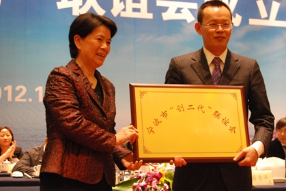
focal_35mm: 86
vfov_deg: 15.9
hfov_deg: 23.6
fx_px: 684
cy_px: 94
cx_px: 168
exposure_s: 1/15
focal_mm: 48
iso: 1600
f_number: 5.6
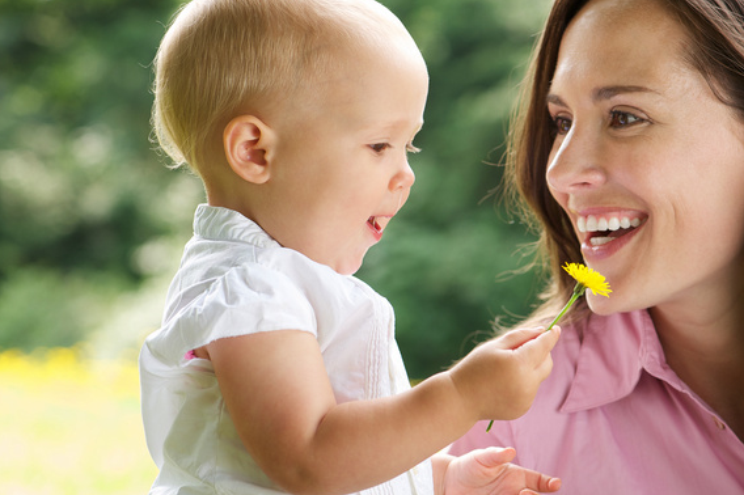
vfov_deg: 8.7
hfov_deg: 13.1
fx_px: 3243
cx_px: 401
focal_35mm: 157
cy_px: 281
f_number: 4.5
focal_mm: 105
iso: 400
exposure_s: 1/160
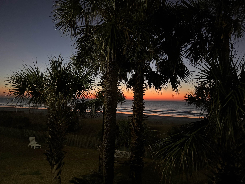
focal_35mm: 24
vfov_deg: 56.8
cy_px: 92
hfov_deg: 71.6
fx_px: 170
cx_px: 122
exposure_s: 1/30
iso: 1600
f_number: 1.78
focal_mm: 6.76
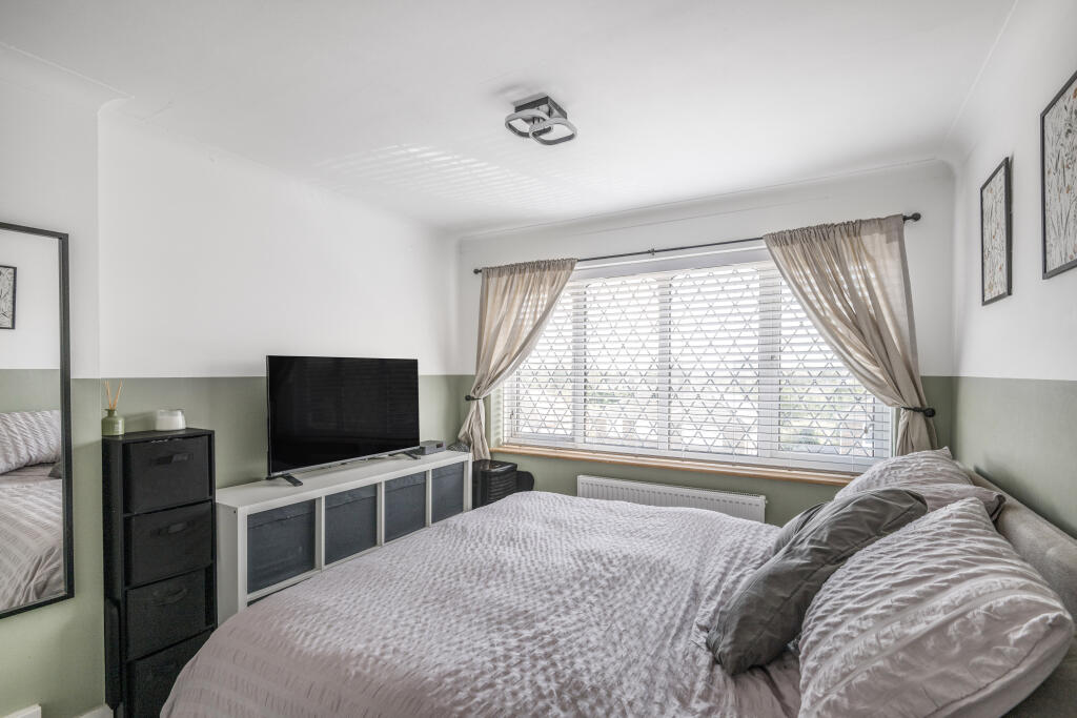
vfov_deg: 73.8
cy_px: 359
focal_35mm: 16
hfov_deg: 96.7
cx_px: 538
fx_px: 479
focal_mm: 16
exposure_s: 1/30
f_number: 7.1
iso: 200
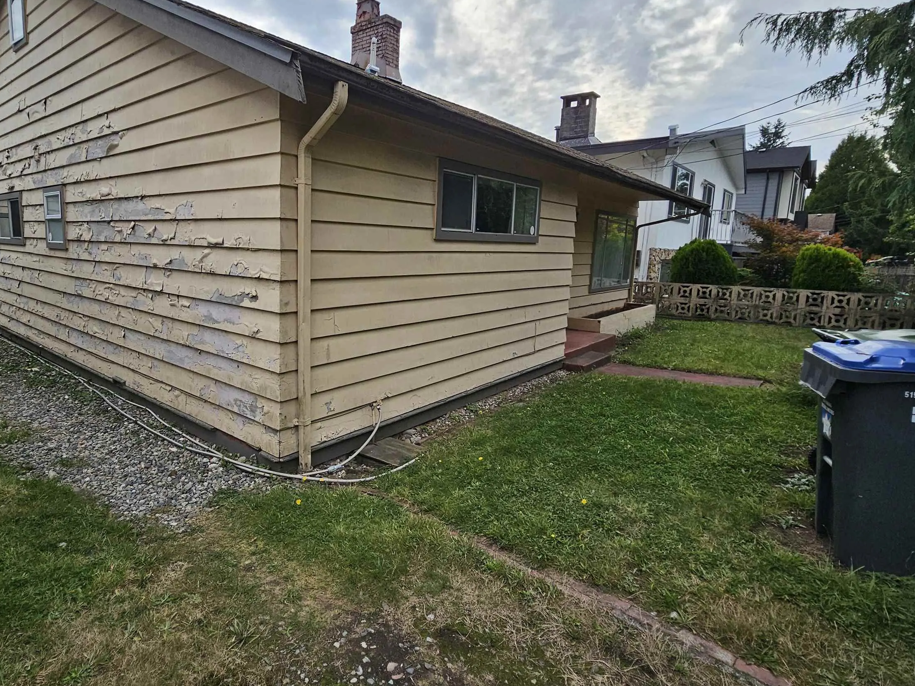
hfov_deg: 86.5
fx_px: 476
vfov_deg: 71.5
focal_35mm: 18
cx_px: 359
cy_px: 325
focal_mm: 2.2
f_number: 2.2
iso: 50
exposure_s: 1/1380
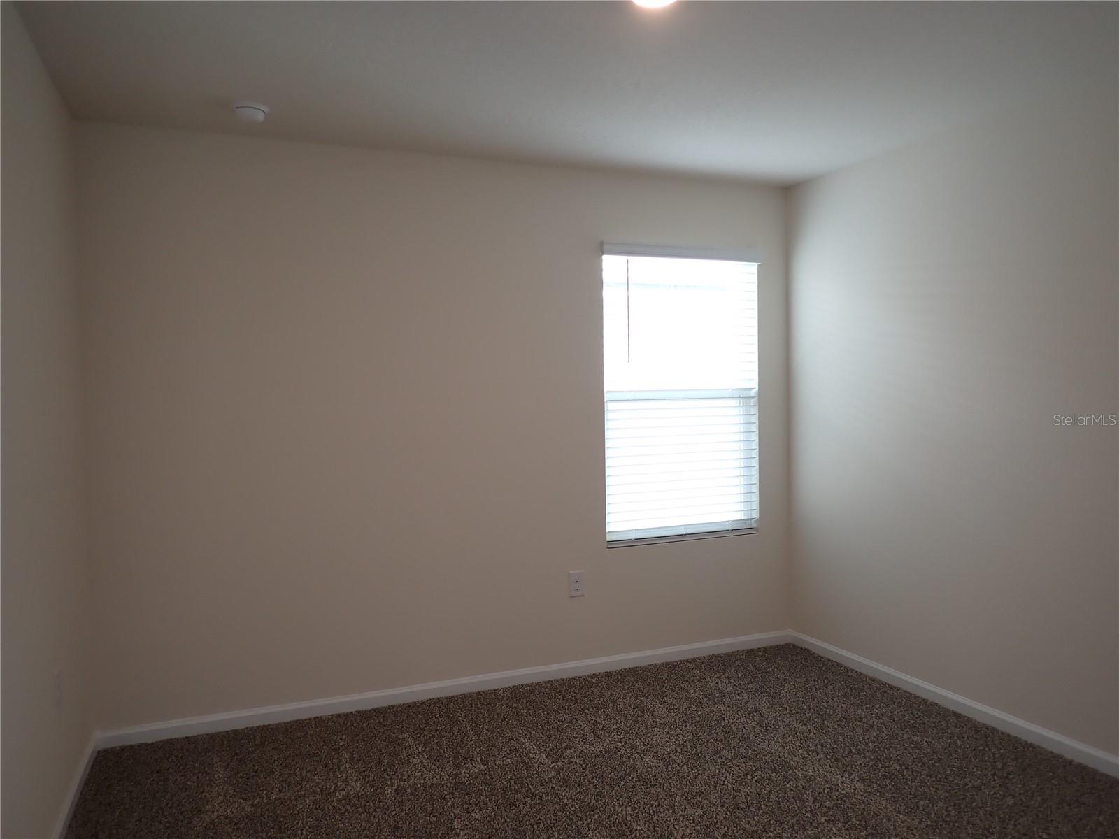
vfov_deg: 54.9
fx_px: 808
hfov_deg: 69.4
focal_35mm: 25
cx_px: 560
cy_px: 420
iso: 100
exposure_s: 1/60
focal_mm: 4.5
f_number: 2
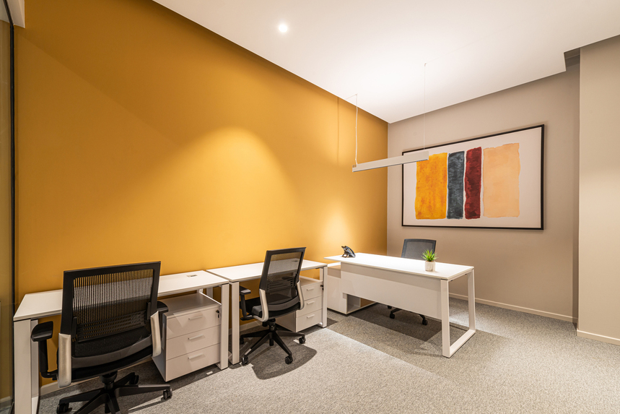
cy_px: 217
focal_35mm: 15
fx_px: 258
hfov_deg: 100.4
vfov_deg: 77.3
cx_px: 314
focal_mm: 14
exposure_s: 1.3
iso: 160
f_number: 10
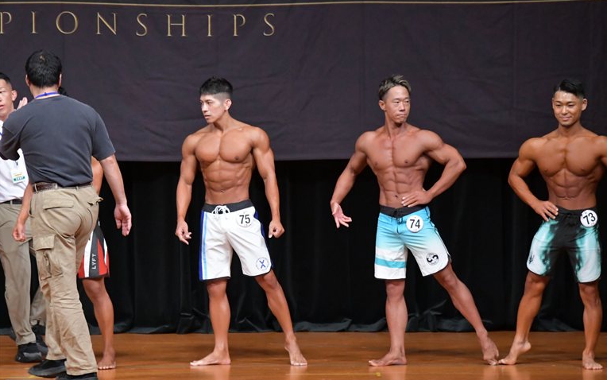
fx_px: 4104
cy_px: 196
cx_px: 305
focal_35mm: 248
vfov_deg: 5.3
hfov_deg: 8.5
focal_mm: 160
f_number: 5.6
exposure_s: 1/400
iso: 5000
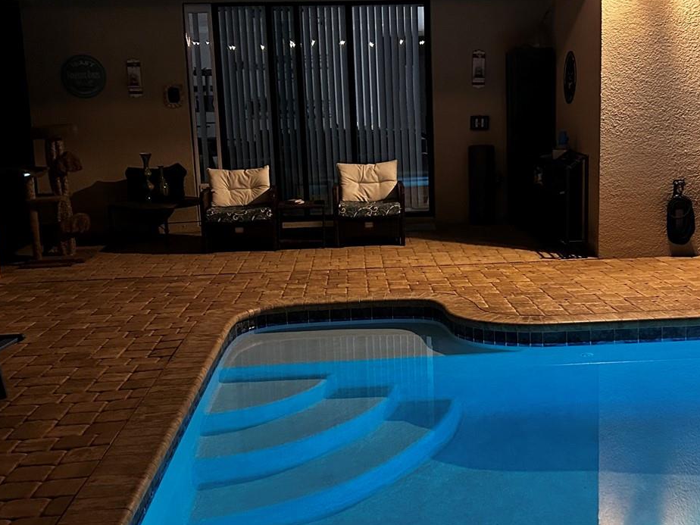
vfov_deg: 32.2
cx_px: 418
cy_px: 267
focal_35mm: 45
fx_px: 910
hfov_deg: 41.9
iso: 500
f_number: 1.5
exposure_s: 1/30
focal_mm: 5.7
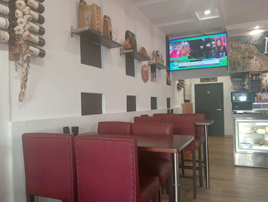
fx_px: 217
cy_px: 101
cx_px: 134
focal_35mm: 28
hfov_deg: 63.4
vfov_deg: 49.8
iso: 362
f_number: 1.8
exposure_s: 1/33.3
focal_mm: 3.98
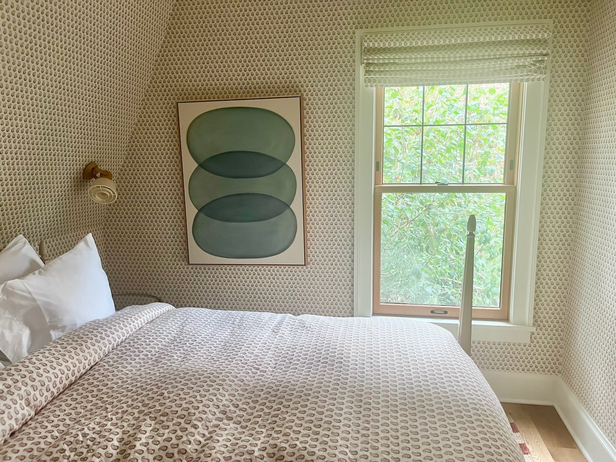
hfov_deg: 67.3
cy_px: 231
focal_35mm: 26
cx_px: 308
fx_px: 463
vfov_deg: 53.1
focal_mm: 5.1
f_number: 1.6
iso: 200
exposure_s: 1/60
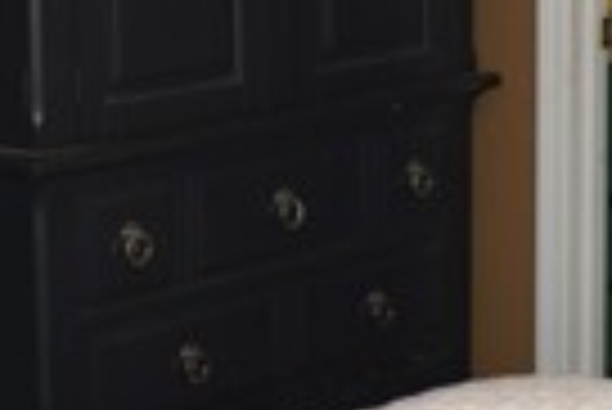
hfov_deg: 16.0
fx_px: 2161
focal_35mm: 127
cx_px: 495
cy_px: 92
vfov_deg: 10.8
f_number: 3.5
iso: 450
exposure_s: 1/30
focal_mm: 18
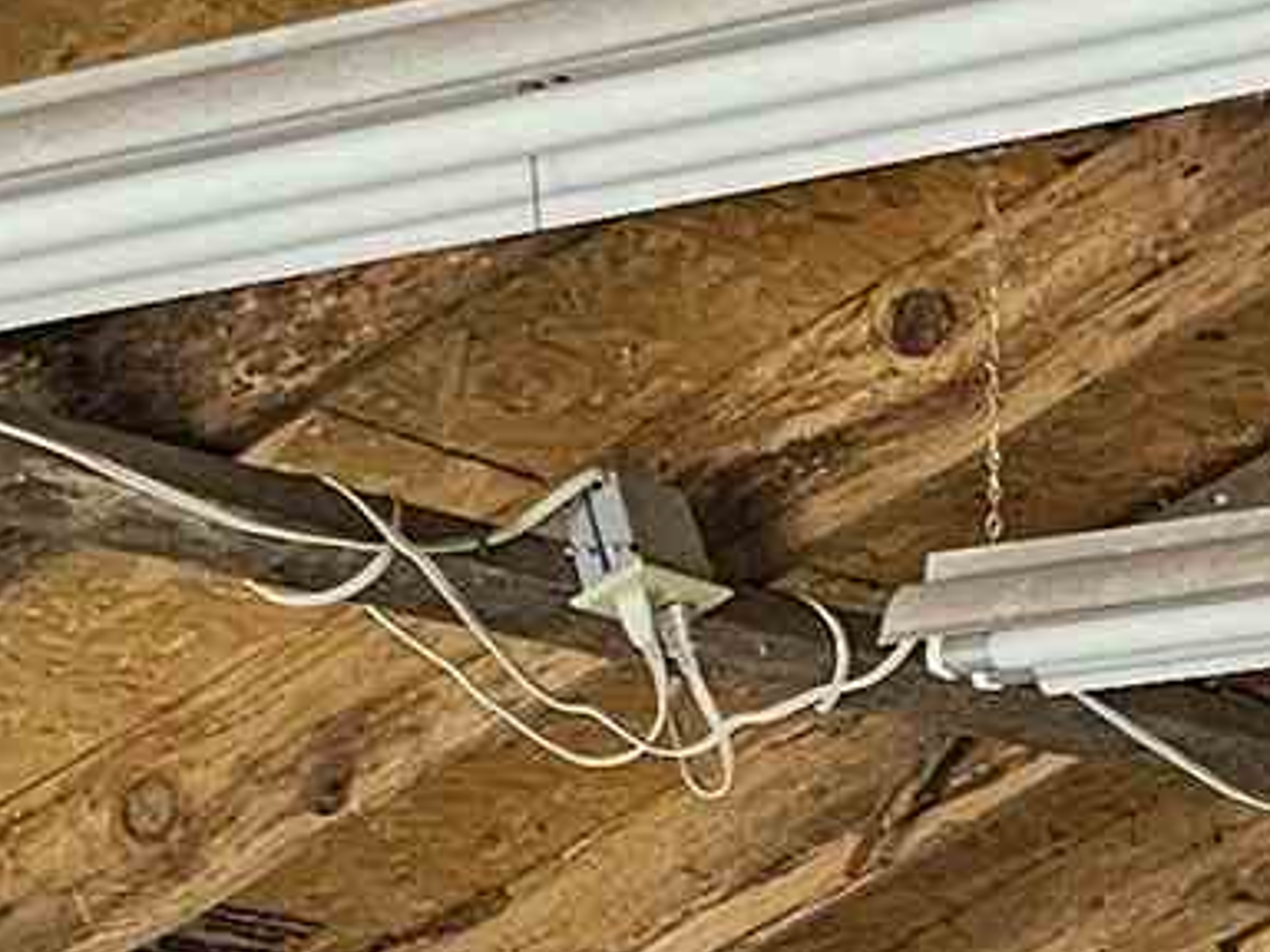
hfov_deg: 10.3
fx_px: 6751
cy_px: 3355
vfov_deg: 6.8
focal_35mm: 184
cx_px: 2084
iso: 400
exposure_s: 1/120
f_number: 1.7
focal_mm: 6.3
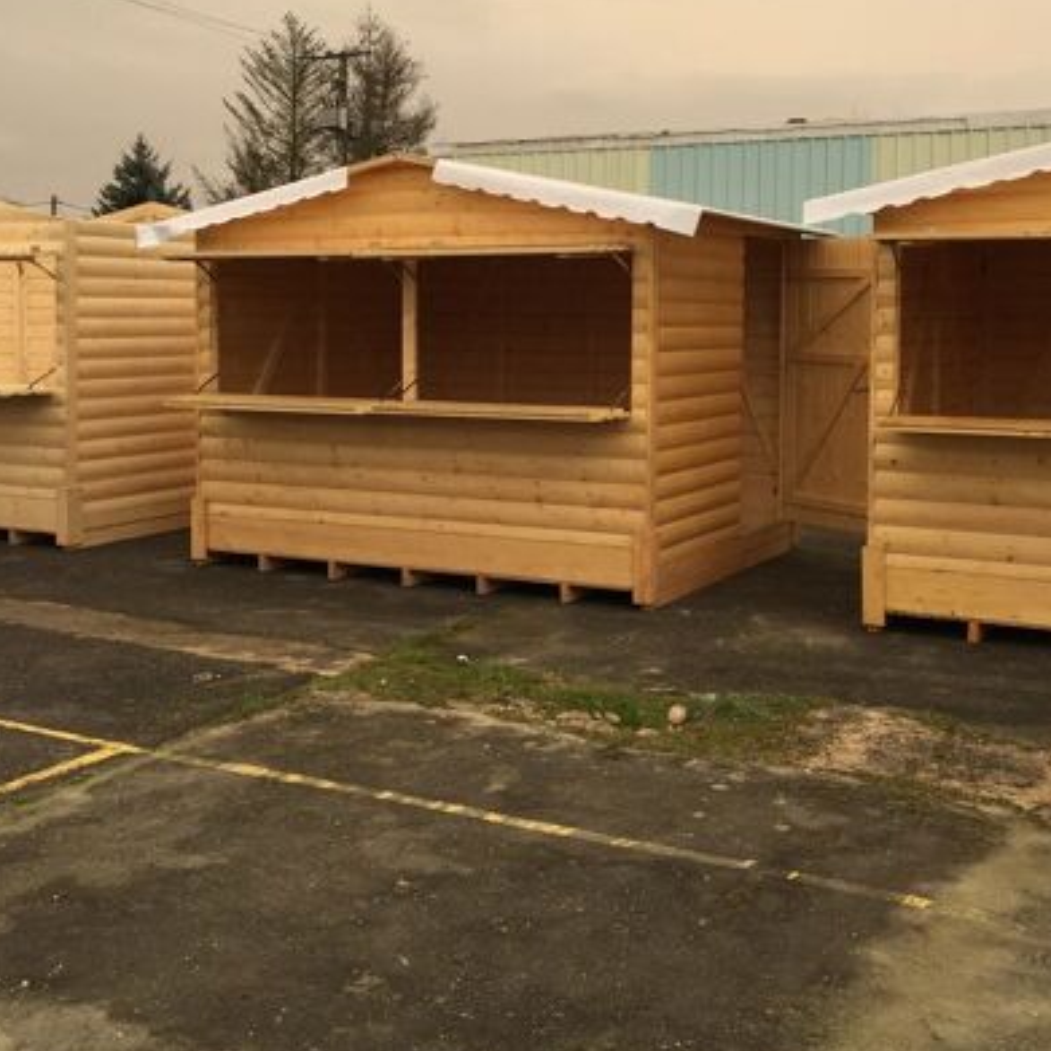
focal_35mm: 42
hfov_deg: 40.0
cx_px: 586
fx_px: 1443
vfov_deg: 39.8
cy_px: 395
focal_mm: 4.15
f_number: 2.2
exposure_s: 1/920
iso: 32
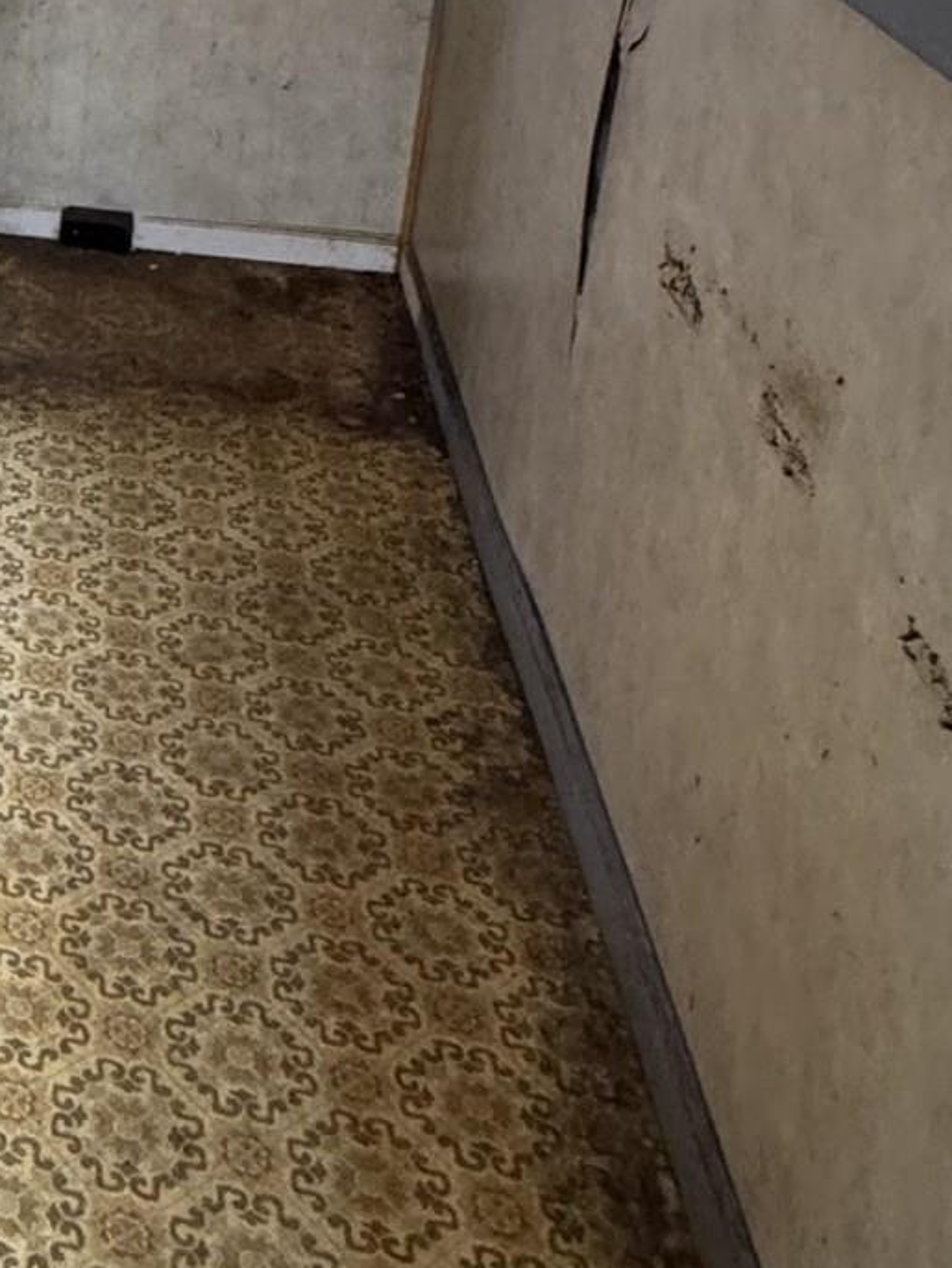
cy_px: 41
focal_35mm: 47
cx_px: -394
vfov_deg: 36.8
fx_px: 1722
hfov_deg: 25.1
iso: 320
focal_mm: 2.22
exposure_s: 1/60
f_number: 2.2
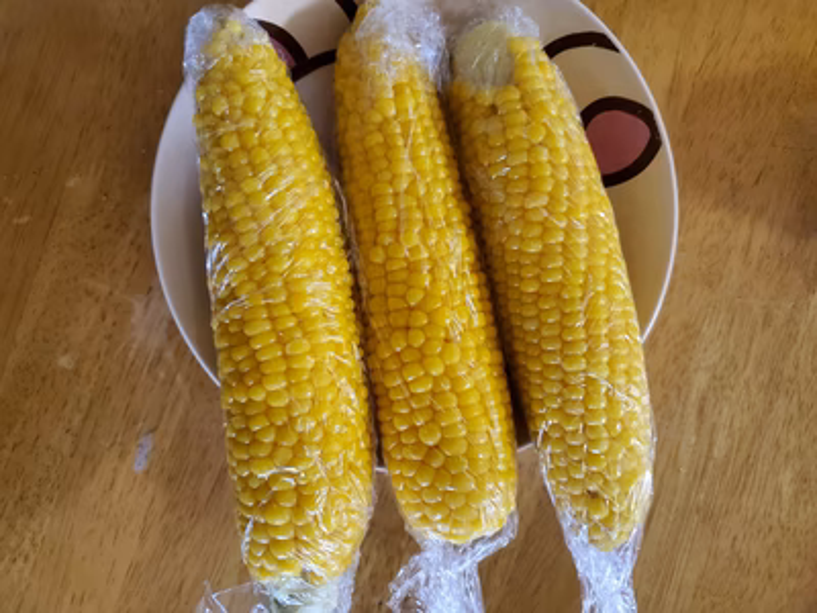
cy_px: 306
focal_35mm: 26
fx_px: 614
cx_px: 408
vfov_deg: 53.1
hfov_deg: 67.3
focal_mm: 4.3
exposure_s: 1/39
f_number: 1.5
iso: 640
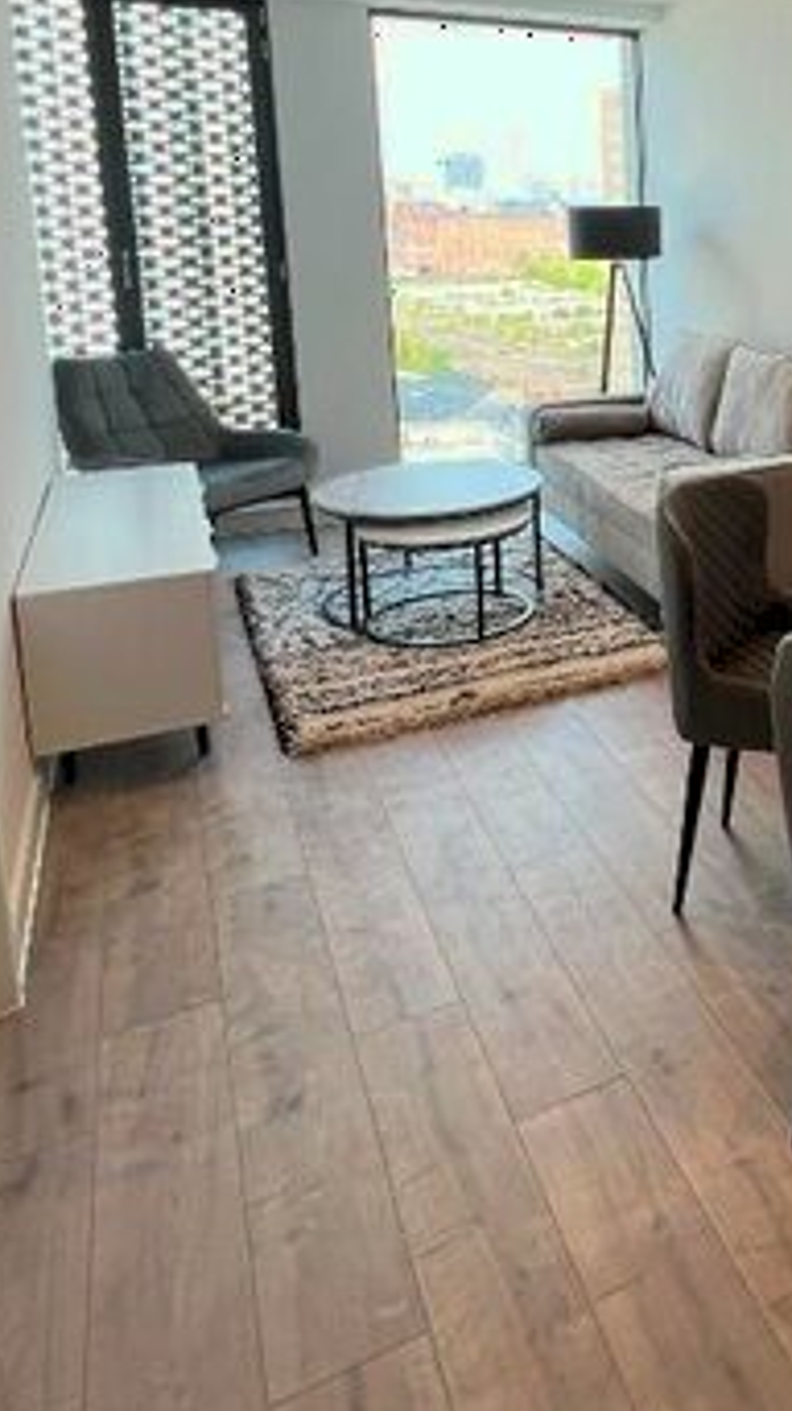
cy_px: 398
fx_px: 1084
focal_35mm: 29
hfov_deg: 34.3
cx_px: 887
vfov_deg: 63.2
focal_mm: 1.57
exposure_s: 1/101
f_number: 1.8
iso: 32
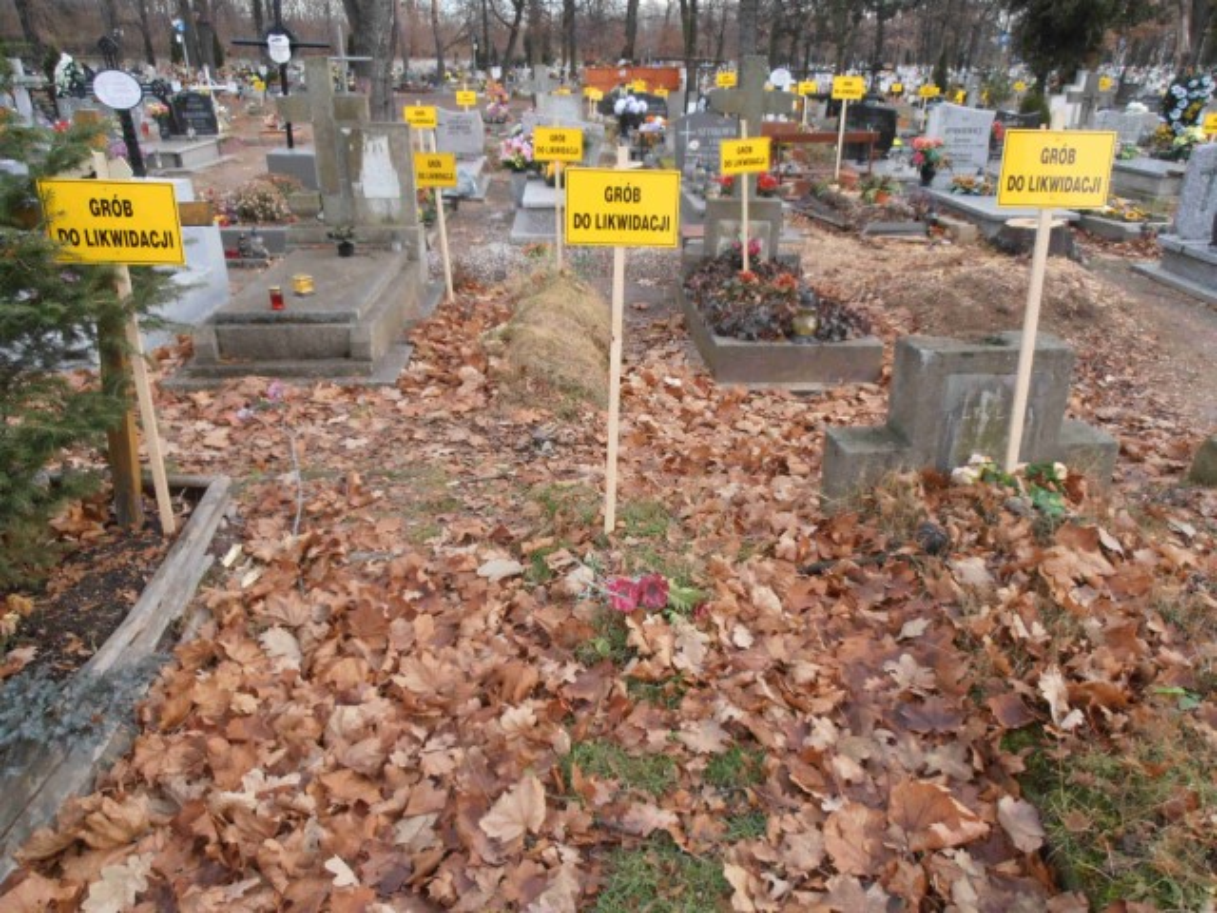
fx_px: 844
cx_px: 608
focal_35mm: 24
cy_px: 456
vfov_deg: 56.8
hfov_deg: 71.6
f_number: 3
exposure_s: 1/125
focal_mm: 4.2
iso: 80
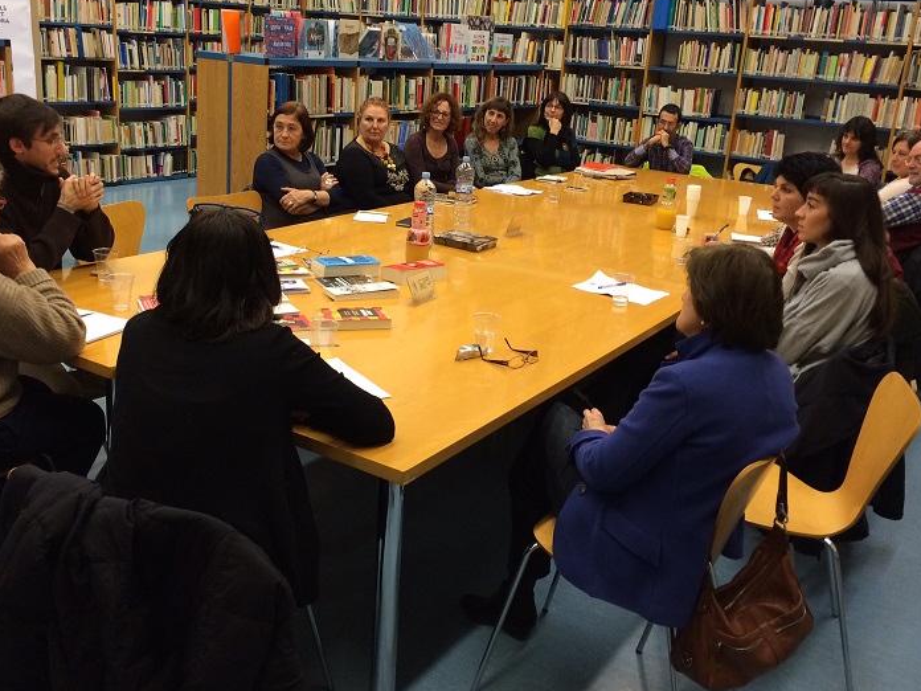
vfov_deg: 41.7
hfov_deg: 53.9
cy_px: 302
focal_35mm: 34
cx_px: 427
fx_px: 905
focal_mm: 4.15
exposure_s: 1/33
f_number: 2.2
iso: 80
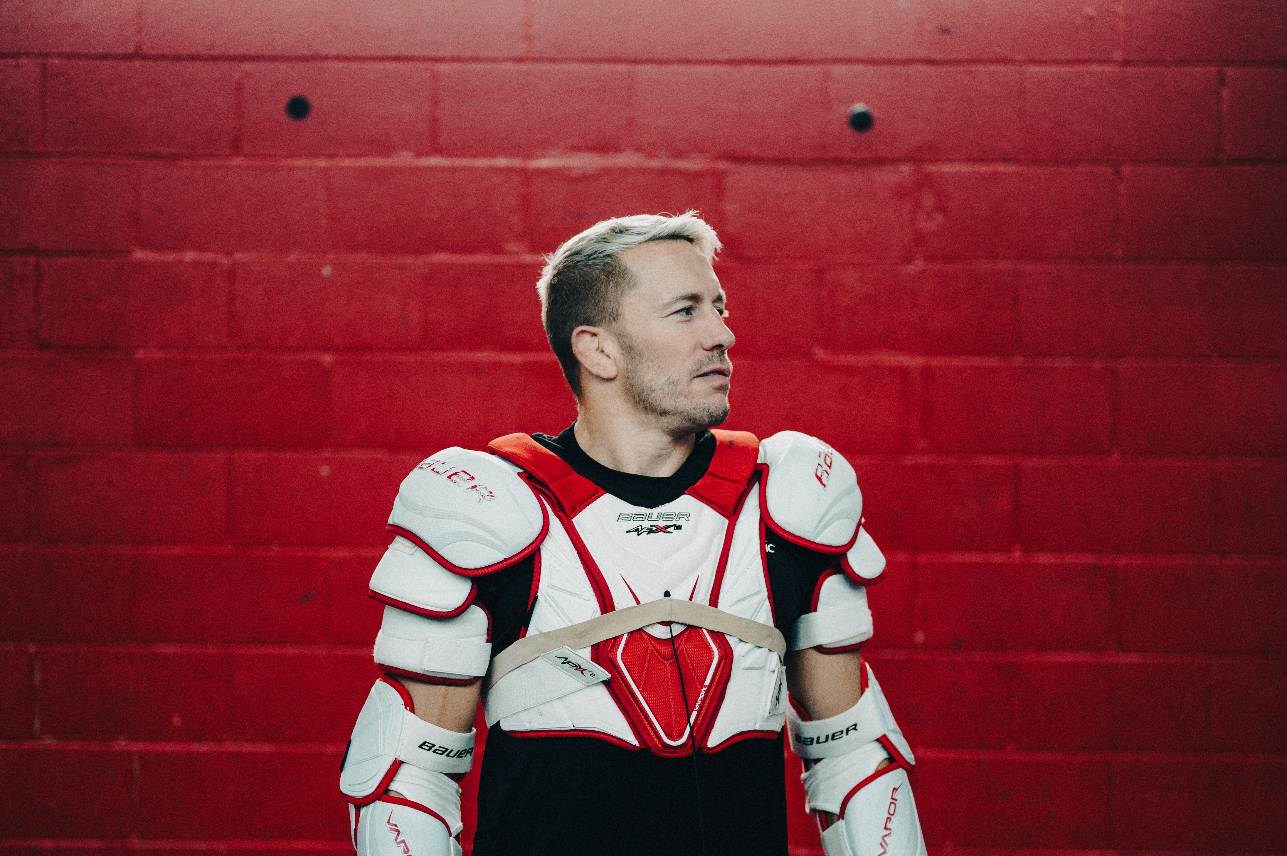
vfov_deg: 19.7
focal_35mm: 69
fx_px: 2465
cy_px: 559
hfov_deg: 29.3
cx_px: 640
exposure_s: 1/320
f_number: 1.8
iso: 560
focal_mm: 50
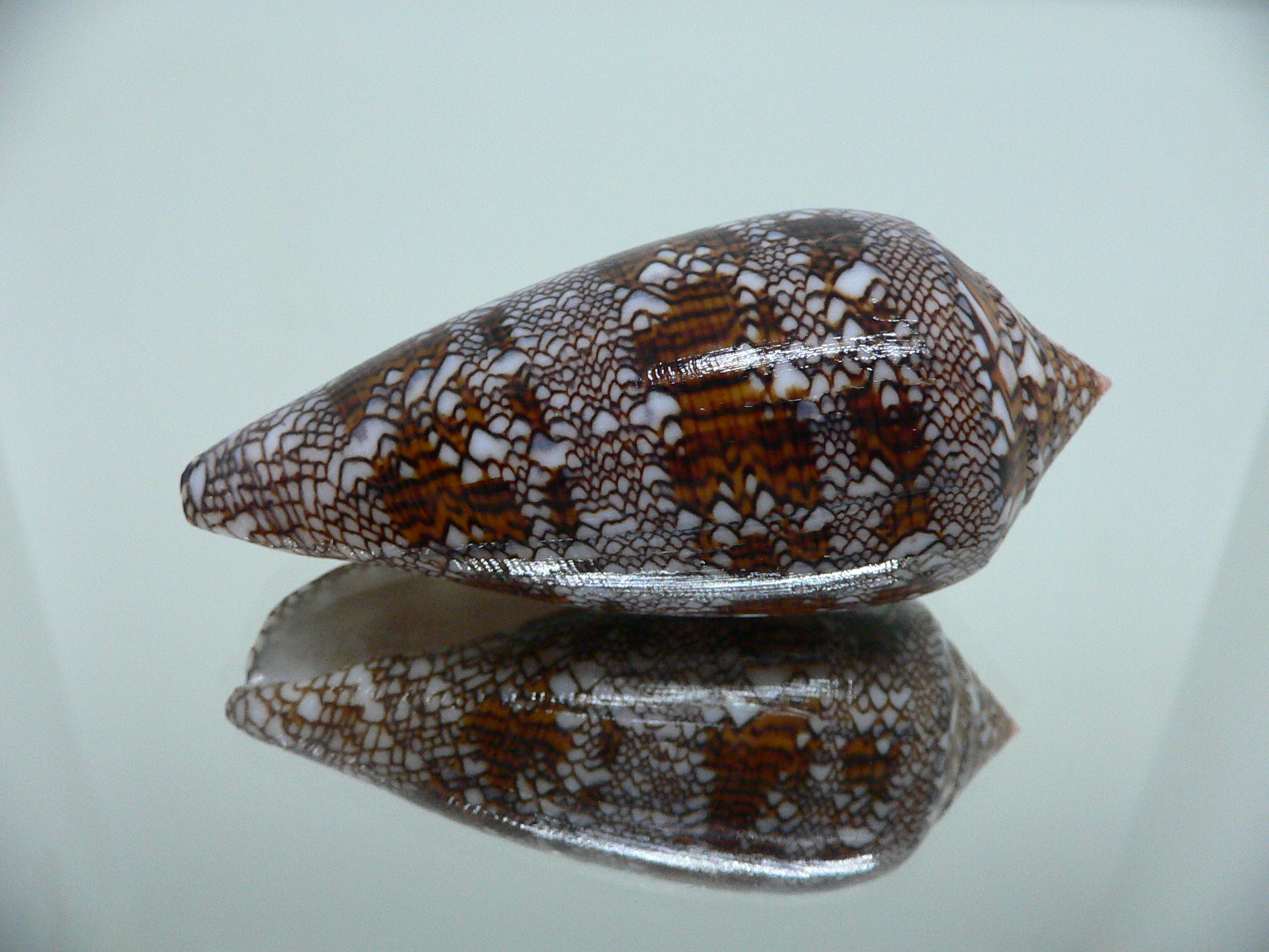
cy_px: 476
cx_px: 634
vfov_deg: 40.7
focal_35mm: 35
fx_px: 1283
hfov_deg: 52.6
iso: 200
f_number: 2.8
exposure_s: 1/40
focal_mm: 4.6
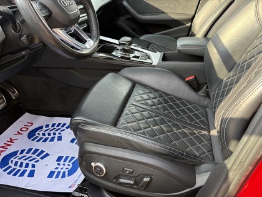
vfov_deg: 53.1
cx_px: 131
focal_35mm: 26
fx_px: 197
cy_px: 98
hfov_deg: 67.3
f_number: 1.6
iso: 64
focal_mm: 5.96
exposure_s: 1/219
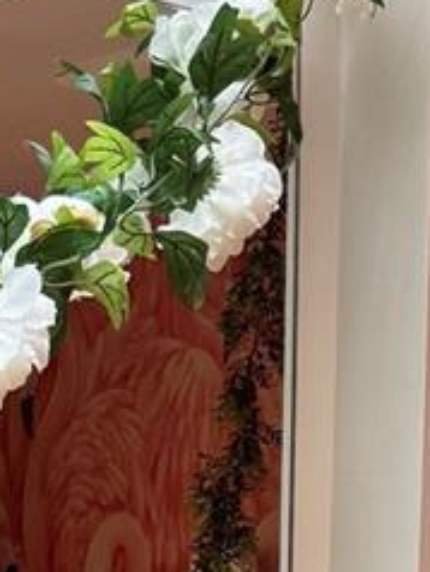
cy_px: 1043
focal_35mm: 121
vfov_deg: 14.3
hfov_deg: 12.2
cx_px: 53
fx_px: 2001
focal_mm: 6.86
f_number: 1.78
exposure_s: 1/60
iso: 125
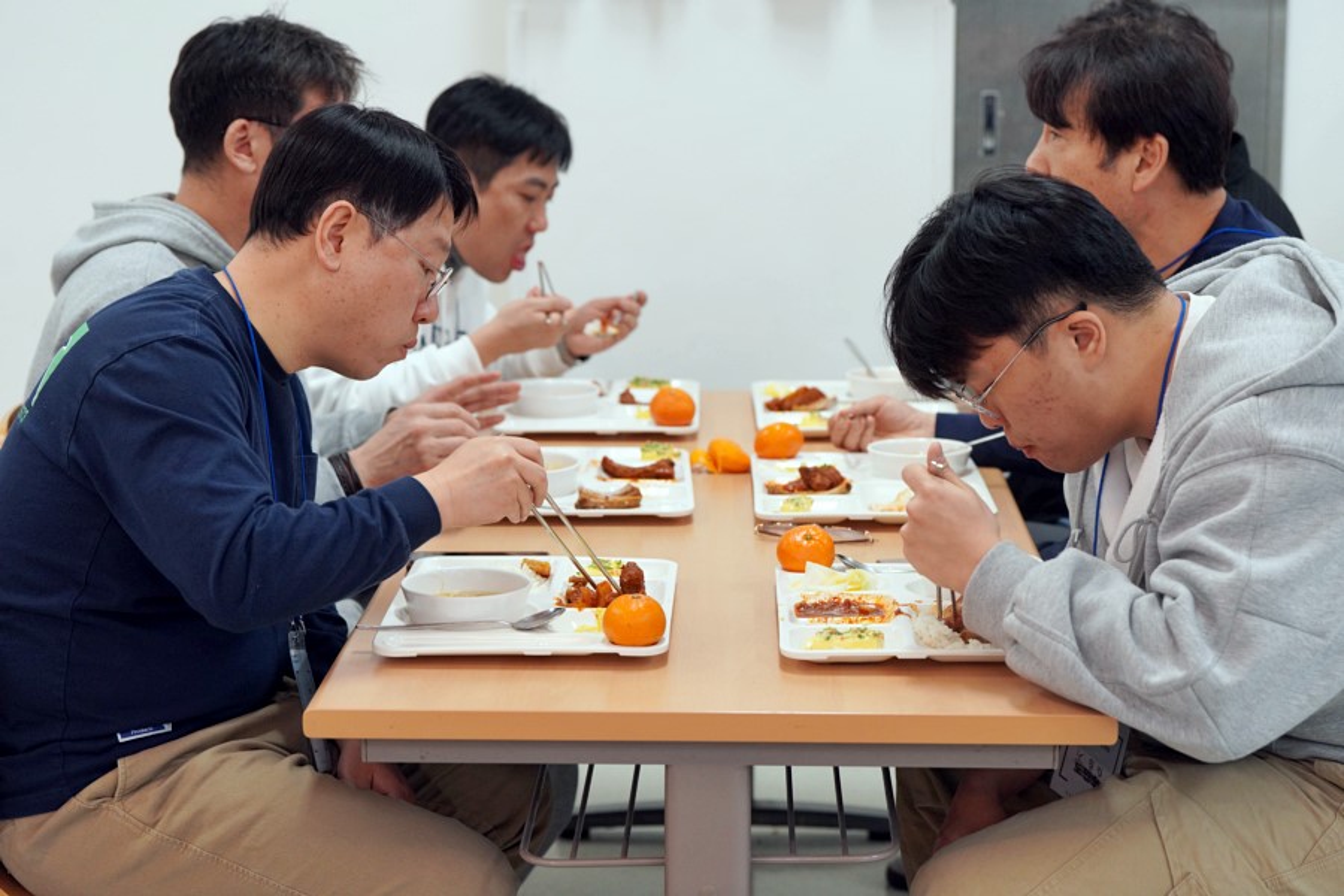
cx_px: 672
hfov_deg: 28.8
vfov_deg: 19.5
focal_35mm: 70
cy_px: 448
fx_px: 2613
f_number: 4
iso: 1600
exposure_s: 1/160
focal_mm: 70
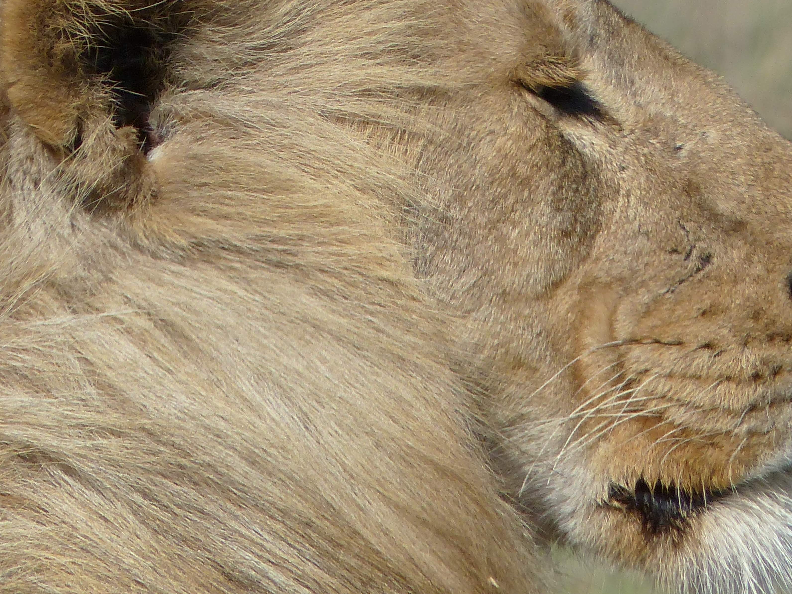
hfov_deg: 1.3
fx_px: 34547
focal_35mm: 1510
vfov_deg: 1.0
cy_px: 253
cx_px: 466
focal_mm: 108
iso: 100
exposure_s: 1/1600
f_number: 4
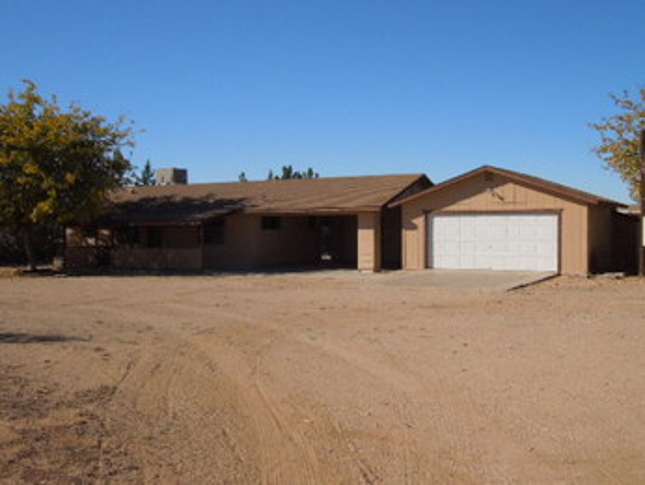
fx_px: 727
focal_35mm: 39
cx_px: 322
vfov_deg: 36.9
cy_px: 242
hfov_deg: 47.8
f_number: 7.6
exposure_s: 1/1600
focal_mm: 7
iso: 400
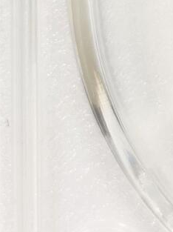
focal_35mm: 311
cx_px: 445
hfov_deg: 4.6
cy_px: -215
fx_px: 2077
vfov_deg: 6.2
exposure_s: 1/100
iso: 200
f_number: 16
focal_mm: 5.56
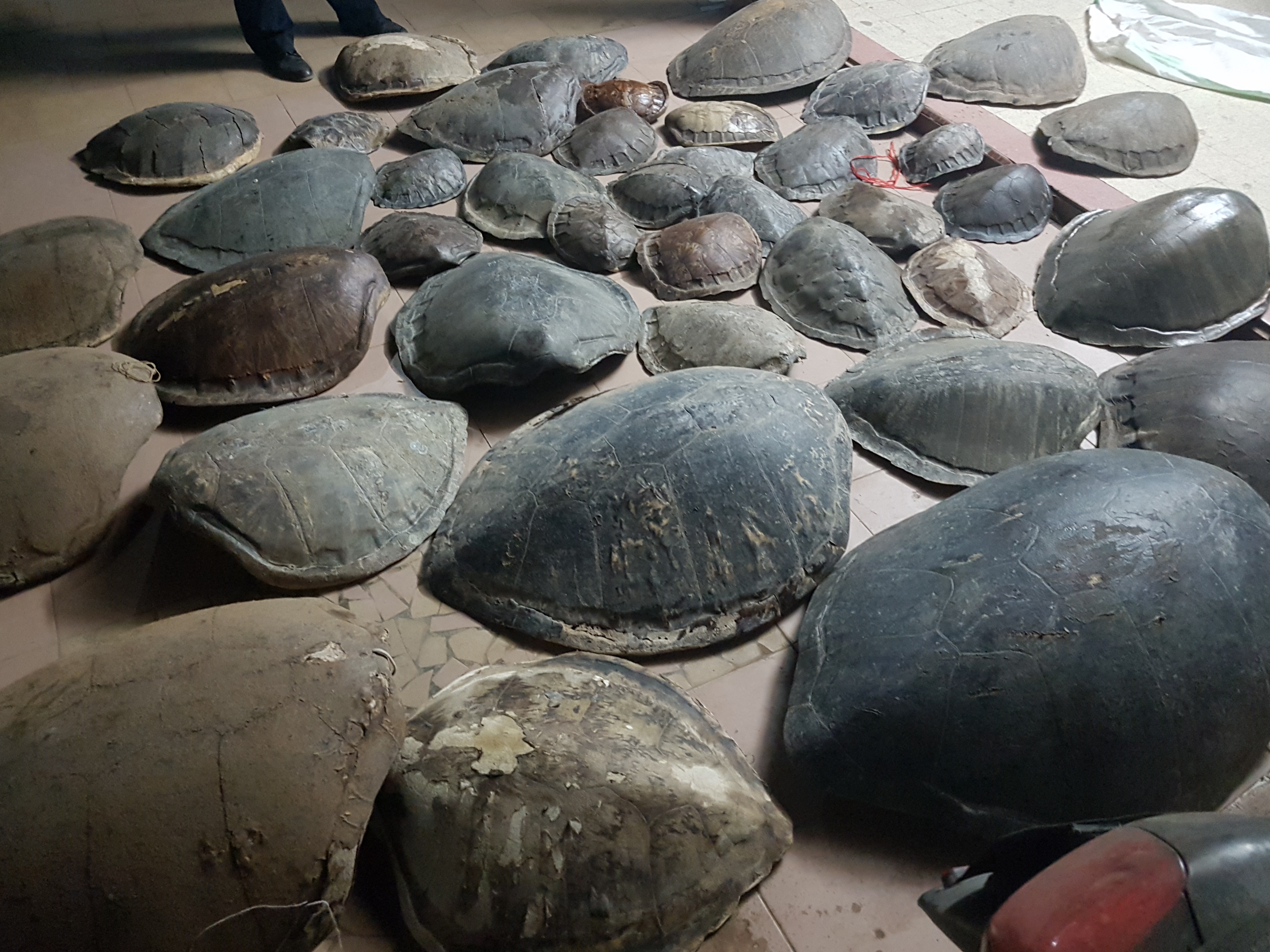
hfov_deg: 65.3
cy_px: 458
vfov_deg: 51.3
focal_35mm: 27
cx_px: 638
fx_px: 991
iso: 400
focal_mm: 4.2
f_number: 1.7
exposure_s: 1/10
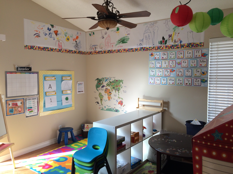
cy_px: 87
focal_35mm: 29
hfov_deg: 61.7
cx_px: 116
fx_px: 195
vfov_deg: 48.2
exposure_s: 1/60
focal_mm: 4.15
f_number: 2.2
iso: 40
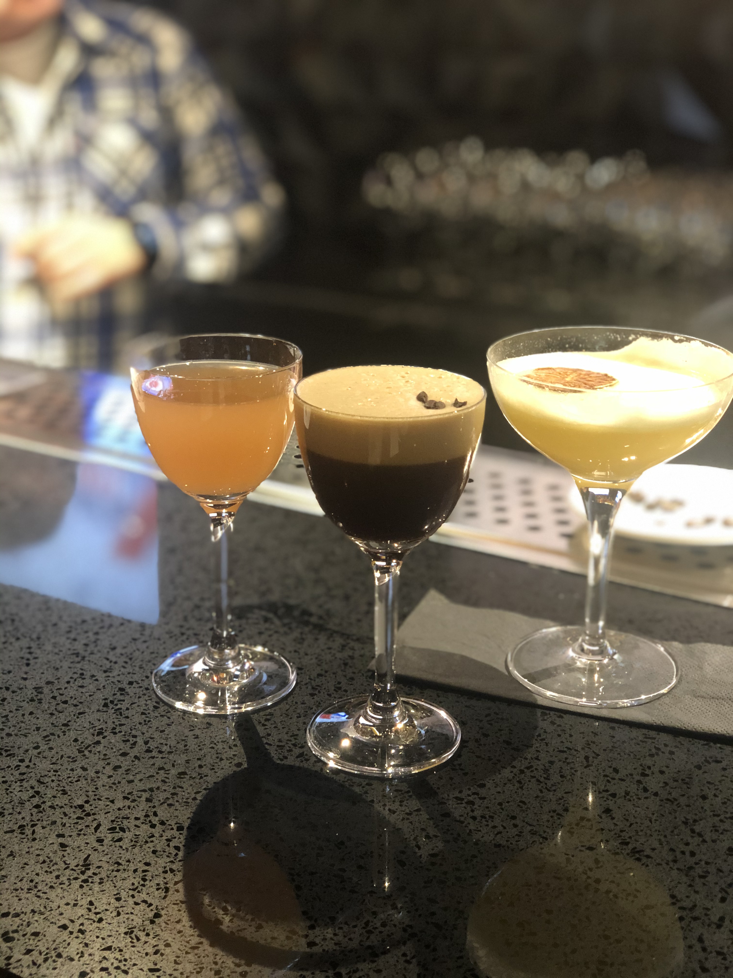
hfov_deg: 28.0
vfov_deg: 36.8
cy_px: 489
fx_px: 1468
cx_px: 366
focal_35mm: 52
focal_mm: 6
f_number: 2.4
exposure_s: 1/11
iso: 160
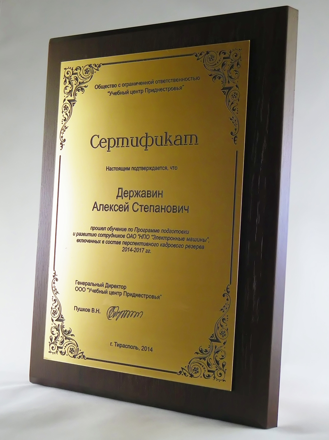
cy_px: 220
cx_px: 164
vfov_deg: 27.4
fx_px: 901
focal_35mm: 71
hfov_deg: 20.7
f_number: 4.9
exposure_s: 1/6
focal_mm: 12.5
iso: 200
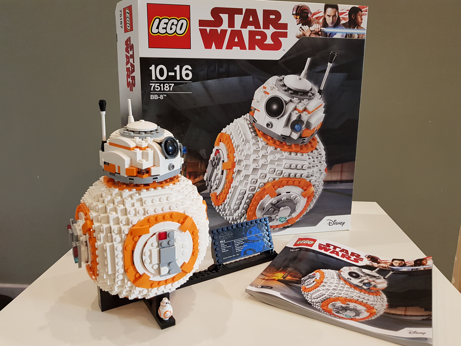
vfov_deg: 53.1
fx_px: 346
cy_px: 173
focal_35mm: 26
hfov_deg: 67.3
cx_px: 230
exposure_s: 1/33
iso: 200
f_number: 1.7
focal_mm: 4.2
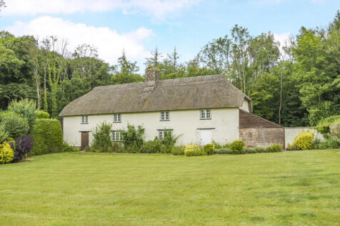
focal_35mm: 30
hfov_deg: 61.9
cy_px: 113
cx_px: 170
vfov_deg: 43.6
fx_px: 283
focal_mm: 20
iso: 400
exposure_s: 1/160
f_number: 8
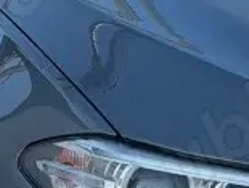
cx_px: 397
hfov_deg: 6.3
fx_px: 2228
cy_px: 108
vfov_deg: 4.8
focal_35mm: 309
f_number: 1.78
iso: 64
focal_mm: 6.76
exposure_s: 1/6024
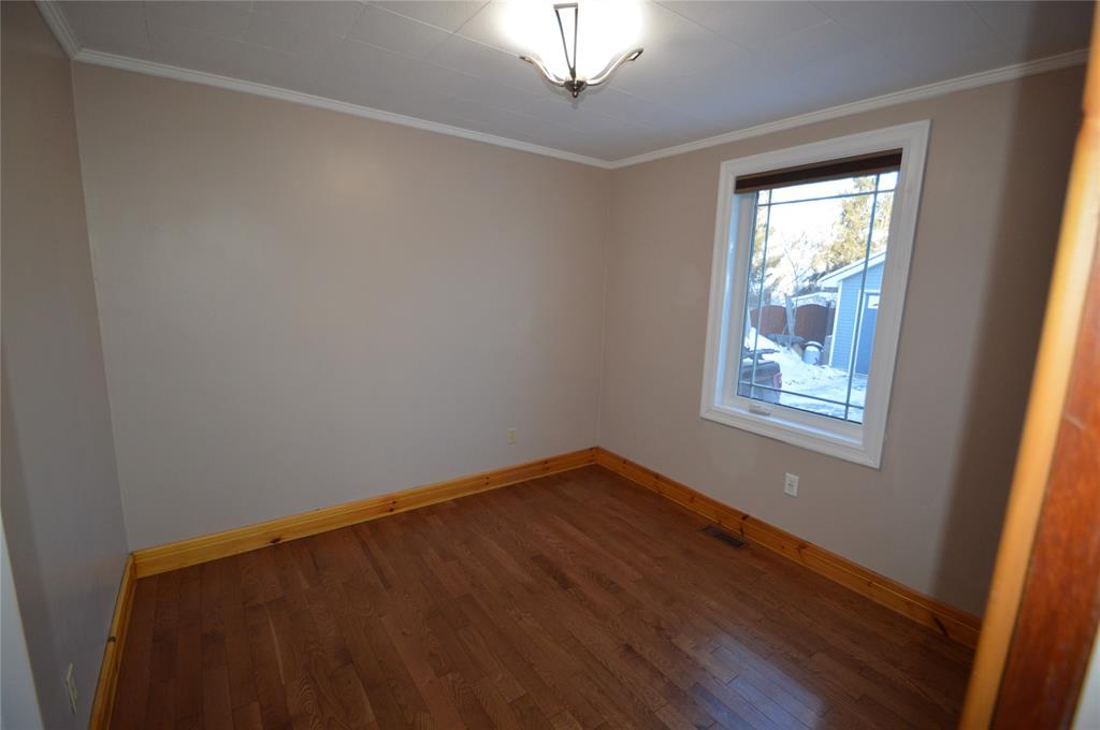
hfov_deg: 100.5
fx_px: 458
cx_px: 550
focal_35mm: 15
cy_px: 365
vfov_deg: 77.2
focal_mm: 10
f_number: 3.5
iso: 640
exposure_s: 1/60
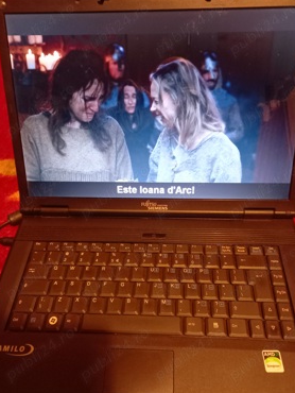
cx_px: 152
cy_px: 209
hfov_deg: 51.4
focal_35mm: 27
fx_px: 306
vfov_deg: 65.2
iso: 640
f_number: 2
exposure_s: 1/20
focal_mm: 4.6
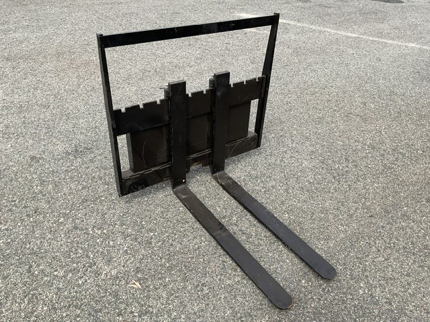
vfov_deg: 48.2
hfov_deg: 61.7
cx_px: 215
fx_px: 360
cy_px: 161
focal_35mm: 29
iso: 16
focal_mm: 3
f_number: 1.8
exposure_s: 1/1342
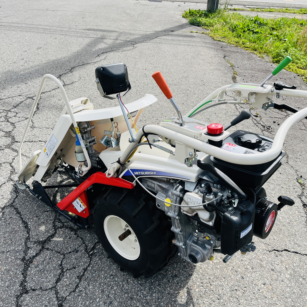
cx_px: 160
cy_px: 154
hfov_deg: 52.5
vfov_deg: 52.5
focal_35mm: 31
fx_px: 311
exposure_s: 1/2410
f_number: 1.6
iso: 50
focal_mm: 5.1
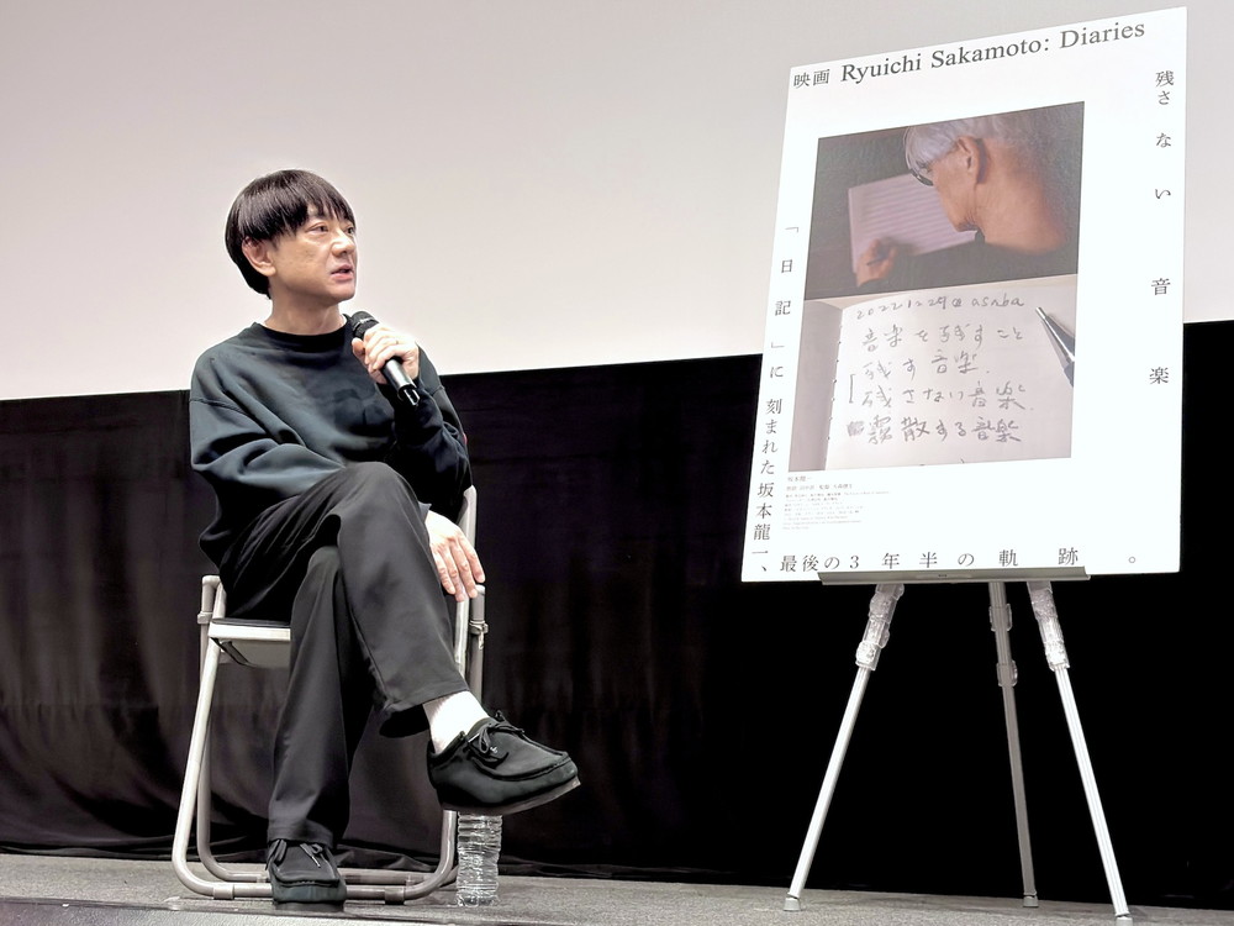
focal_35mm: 48
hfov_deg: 39.7
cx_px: 617
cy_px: 463
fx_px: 1711
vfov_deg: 30.3
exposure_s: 1/33
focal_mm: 5.96
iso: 160
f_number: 1.6
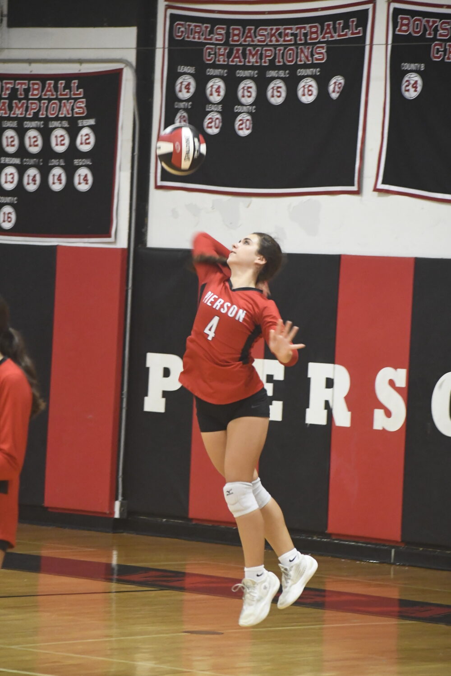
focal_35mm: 183
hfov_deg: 7.5
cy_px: 338
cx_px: 226
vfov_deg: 11.2
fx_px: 3439
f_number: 4.8
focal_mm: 122
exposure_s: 1/160
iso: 6400
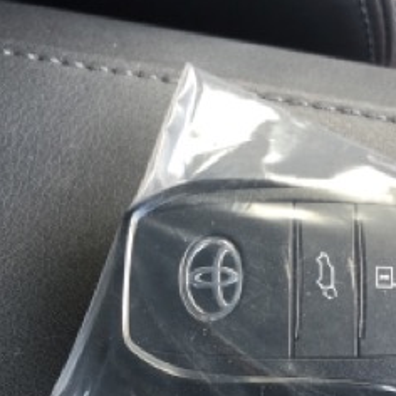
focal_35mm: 67
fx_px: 867
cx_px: 265
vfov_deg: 25.1
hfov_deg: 25.6
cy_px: 337
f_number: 1.8
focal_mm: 3.99
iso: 40
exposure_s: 1/24
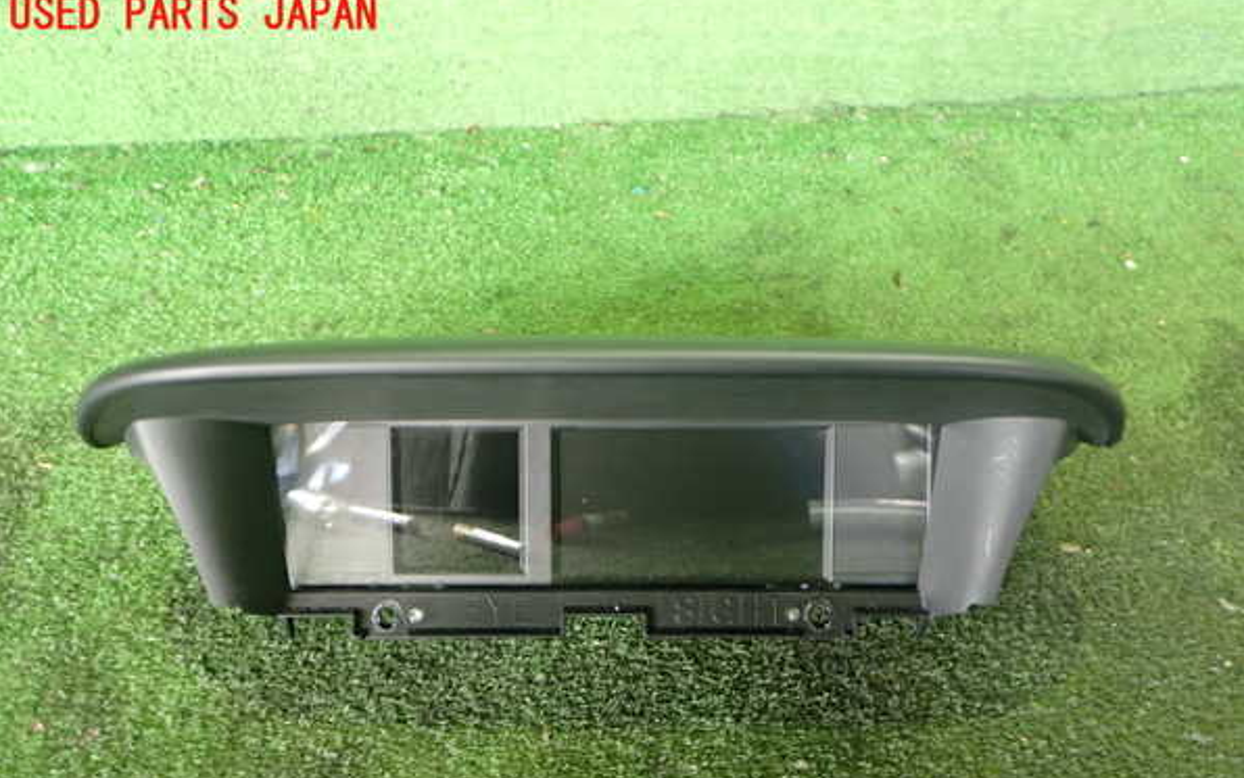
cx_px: 624
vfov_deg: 39.3
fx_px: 1085
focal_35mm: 32
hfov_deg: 59.6
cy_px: 459
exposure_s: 1/30
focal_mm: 5.4
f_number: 2.3
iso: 640
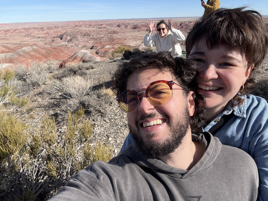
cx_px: 134
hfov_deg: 73.9
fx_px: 178
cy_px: 100
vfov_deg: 58.9
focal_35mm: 23
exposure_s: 1/1148
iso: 25
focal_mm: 2.69
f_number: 1.9
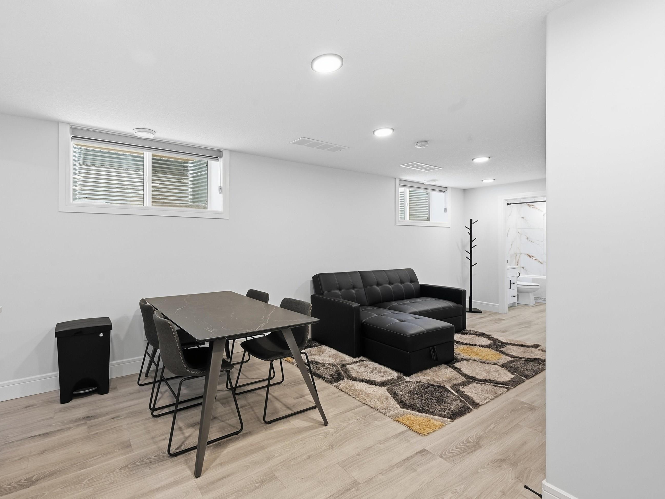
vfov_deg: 78.1
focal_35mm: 16
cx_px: 271
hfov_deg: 93.4
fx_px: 307
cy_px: 243
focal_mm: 14
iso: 100
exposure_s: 1/10
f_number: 8
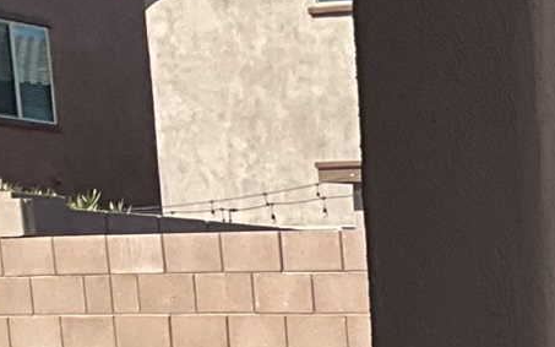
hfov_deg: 13.2
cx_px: 1083
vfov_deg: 8.5
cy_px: 885
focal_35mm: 139
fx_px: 2102
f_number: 1.8
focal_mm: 3
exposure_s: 1/1490
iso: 25
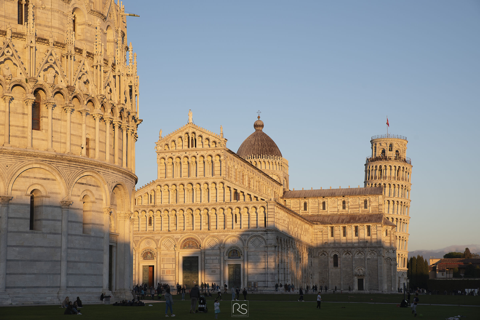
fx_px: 747
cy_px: 160
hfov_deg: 35.6
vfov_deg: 24.2
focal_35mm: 56
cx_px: 240
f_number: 8
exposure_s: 1/100
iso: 100
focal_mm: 56
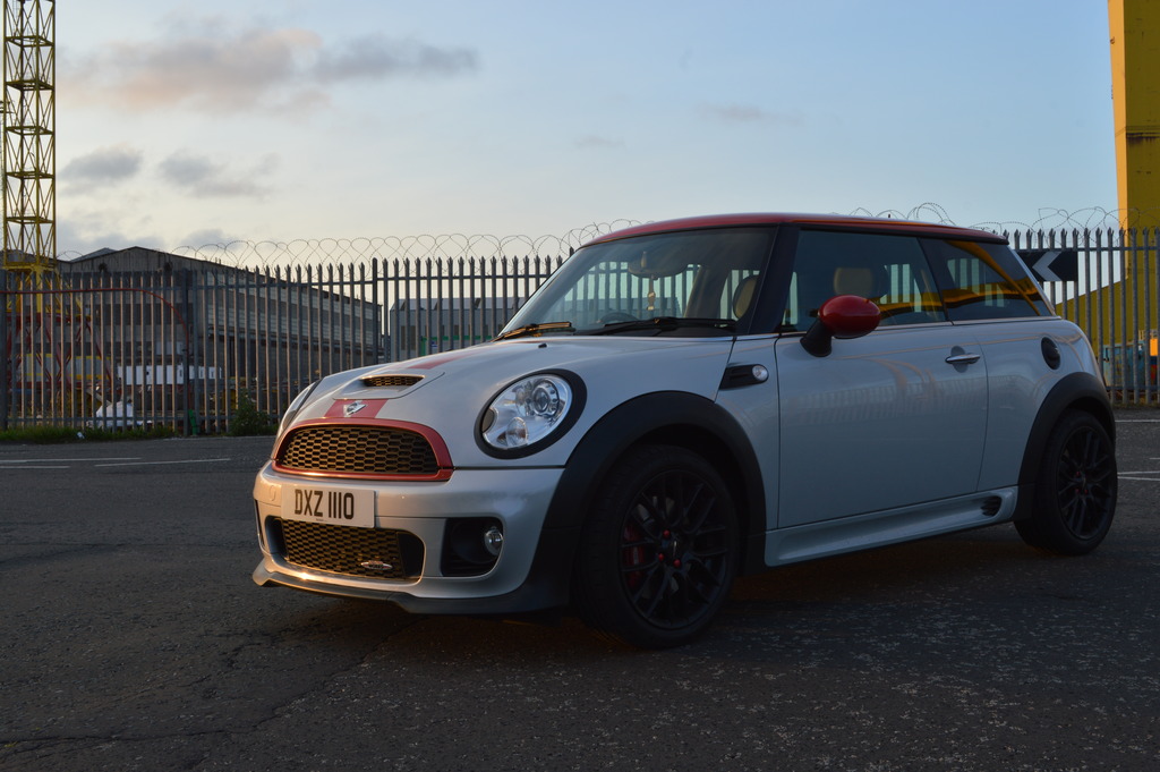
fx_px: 1401
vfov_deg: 30.8
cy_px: 386
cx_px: 580
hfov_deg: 45.0
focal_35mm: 44
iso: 100
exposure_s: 1/13
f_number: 16
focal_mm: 29
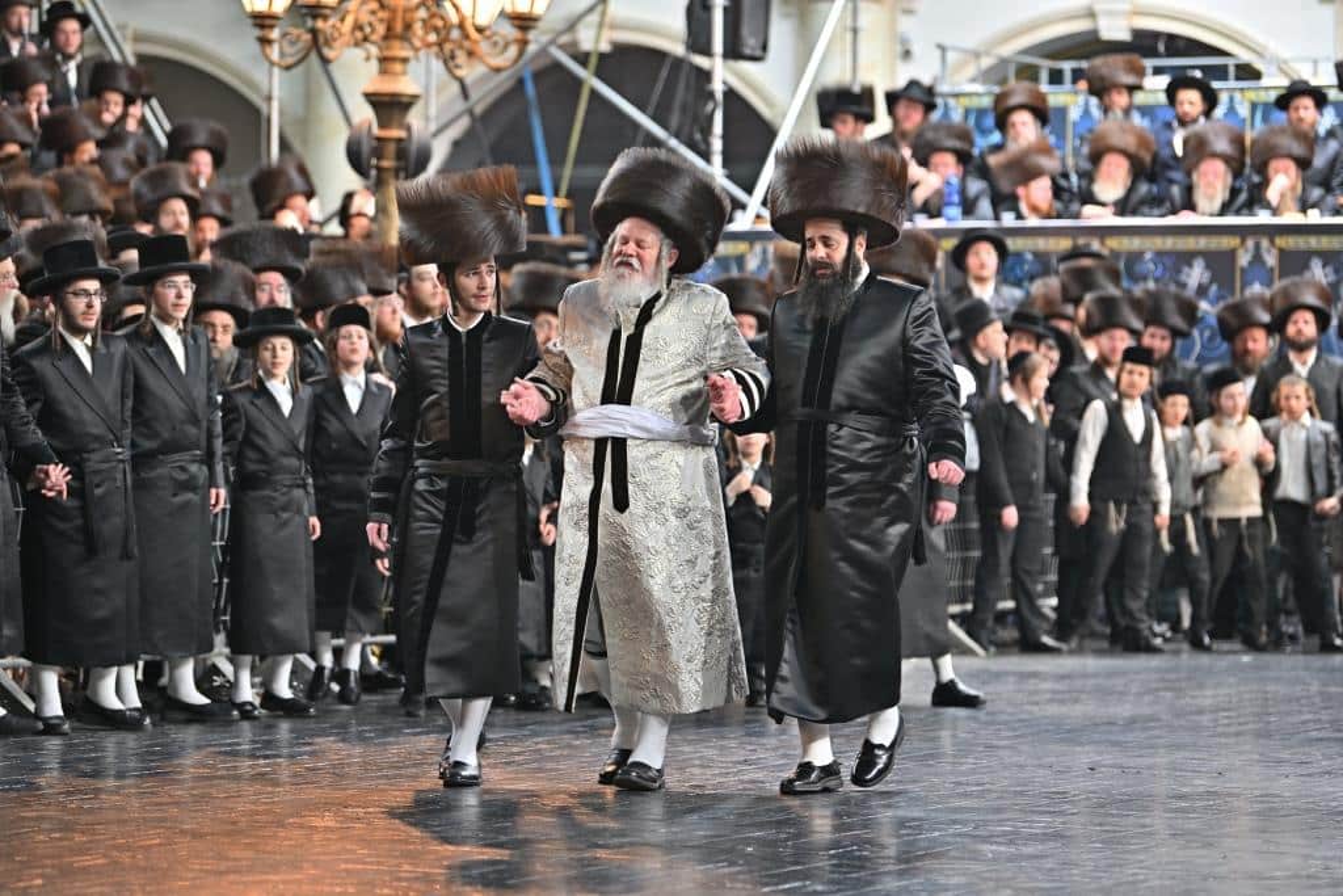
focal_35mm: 135
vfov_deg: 10.2
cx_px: 672
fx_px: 5037
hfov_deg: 15.2
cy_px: 448
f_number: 2.8
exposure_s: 1/125
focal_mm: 135
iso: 500
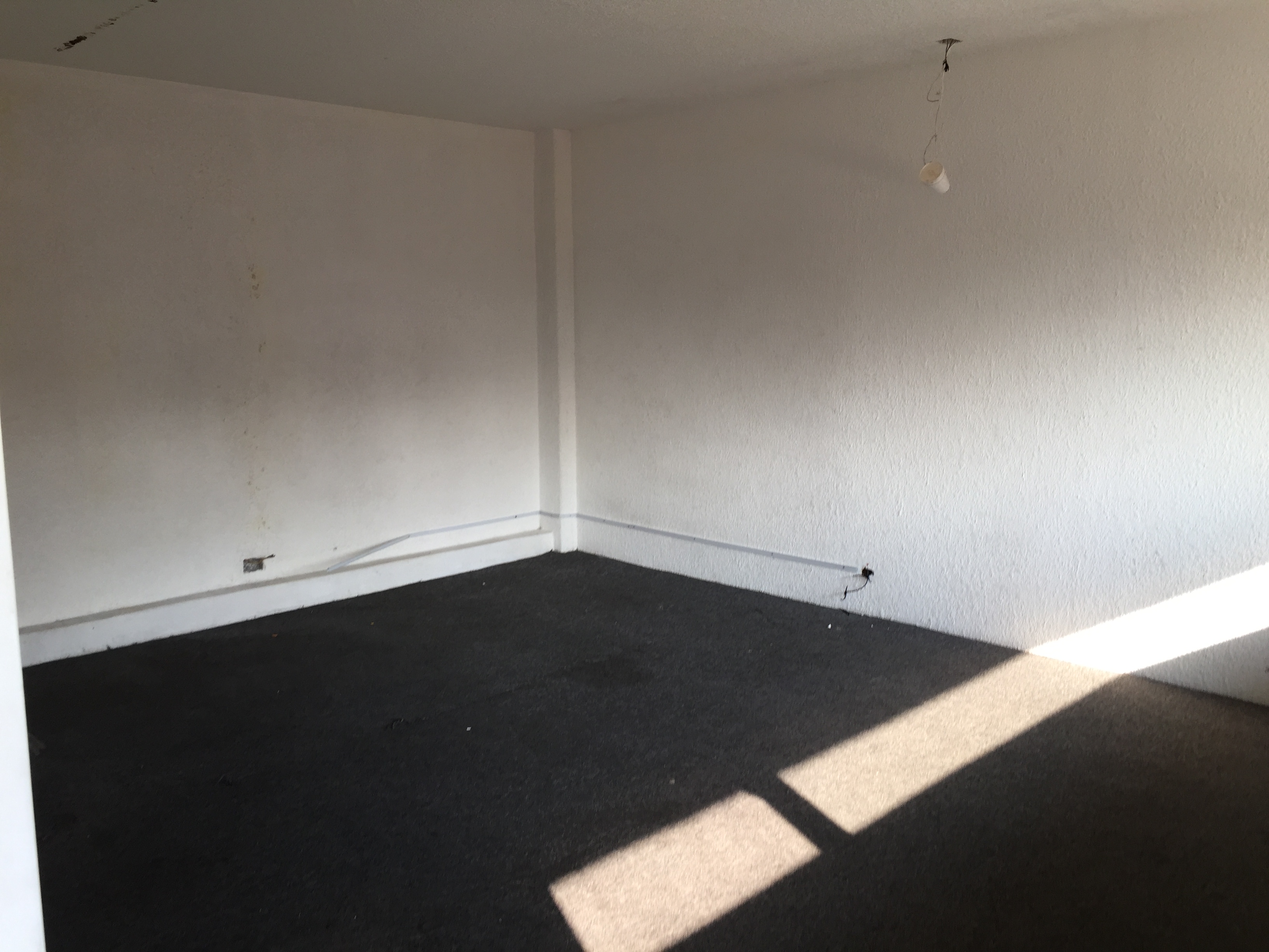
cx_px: 634
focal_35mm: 29
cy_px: 476
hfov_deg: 61.7
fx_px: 1063
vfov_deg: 48.2
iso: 40
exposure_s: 1/60
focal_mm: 4.15
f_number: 2.2
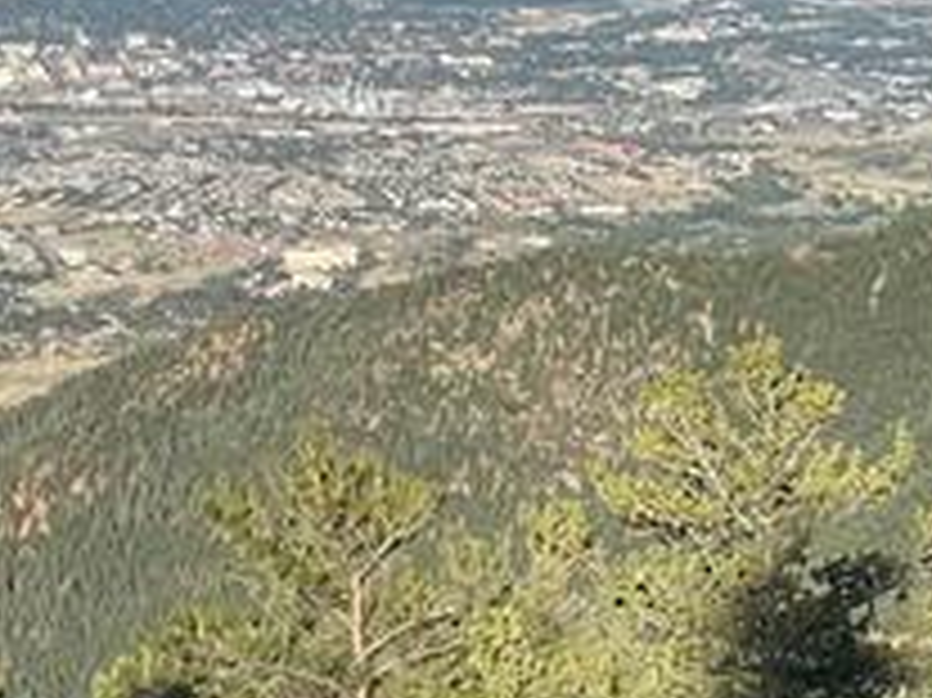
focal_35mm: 161
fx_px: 4332
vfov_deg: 9.2
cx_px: -153
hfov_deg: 12.0
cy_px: 151
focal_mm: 6
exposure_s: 1/2283
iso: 20
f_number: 2
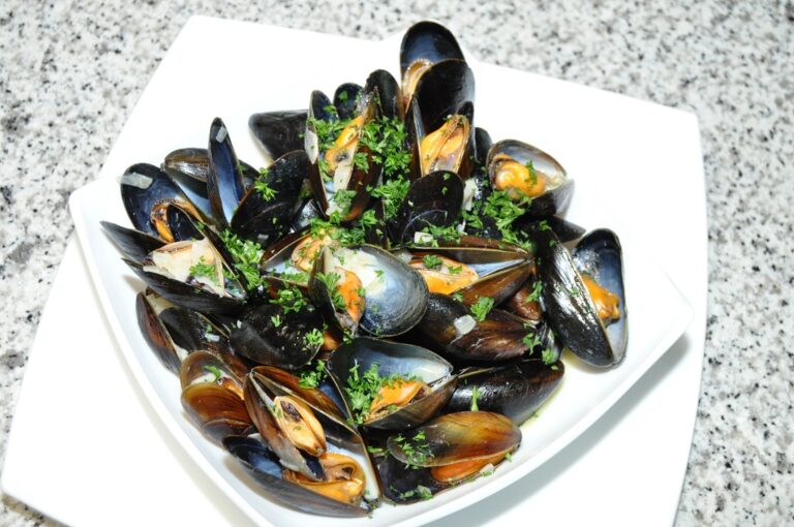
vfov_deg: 23.7
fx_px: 1256
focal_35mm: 57
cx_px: 397
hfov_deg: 35.1
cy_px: 264
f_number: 6.3
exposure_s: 1/60
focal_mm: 38
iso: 800
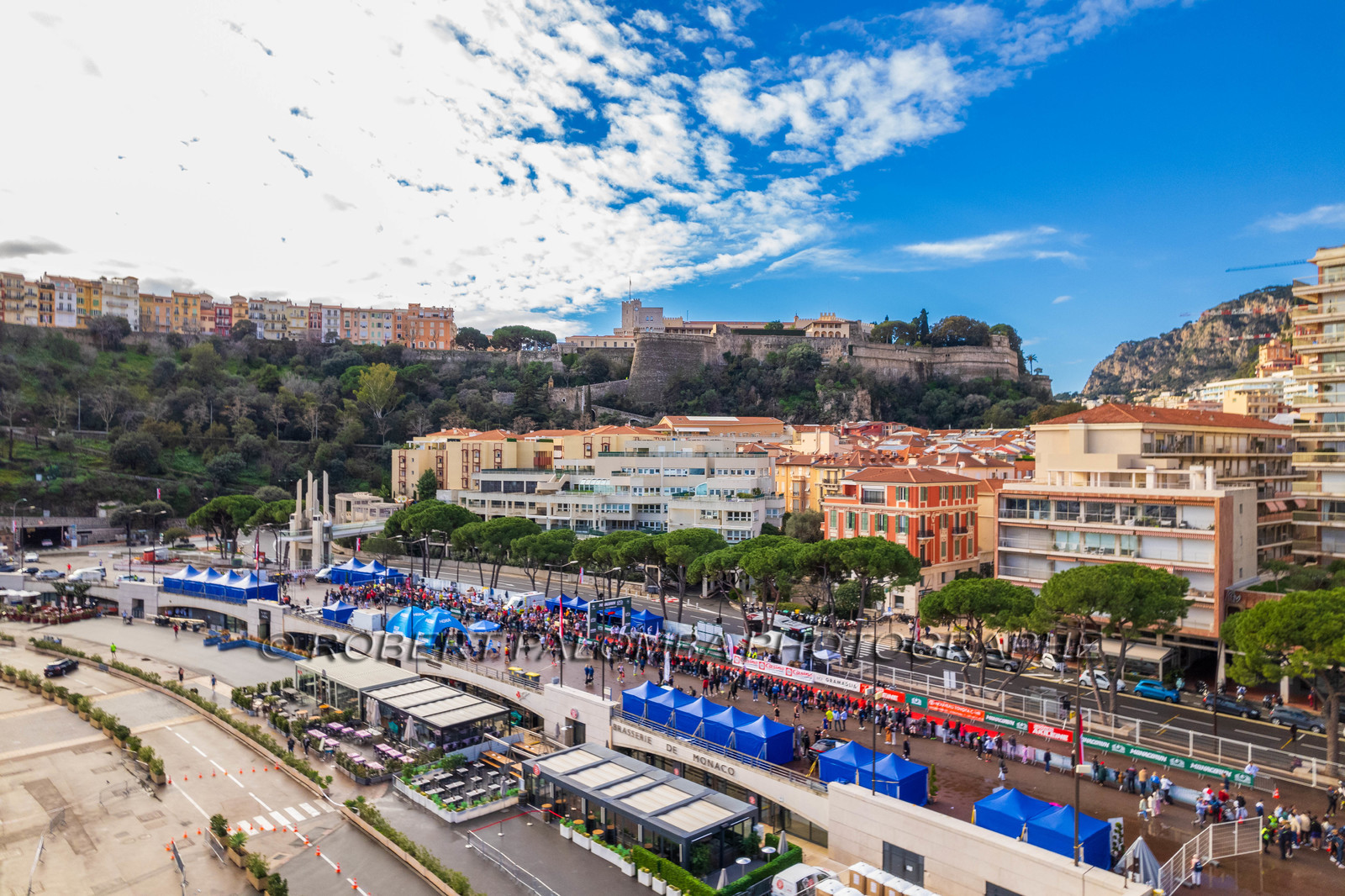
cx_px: 672
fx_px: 822
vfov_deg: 57.2
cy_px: 448
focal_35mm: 22
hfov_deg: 78.6
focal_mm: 8.4
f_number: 2.8
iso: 200
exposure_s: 1/40
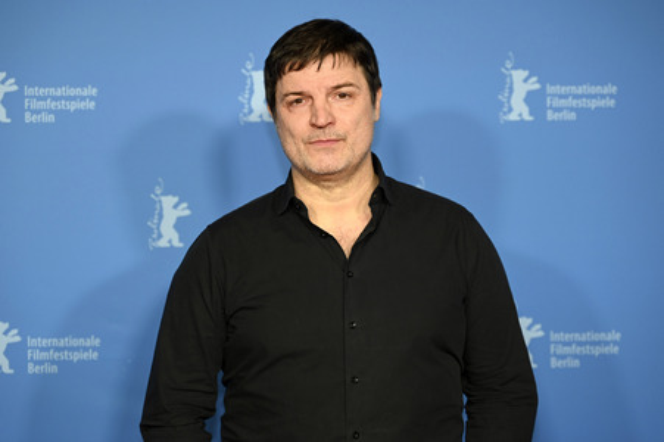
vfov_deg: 20.0
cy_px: 221
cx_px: 332
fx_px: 1253
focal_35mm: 68
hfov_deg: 29.7
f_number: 2.8
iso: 320
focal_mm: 68
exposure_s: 1/160
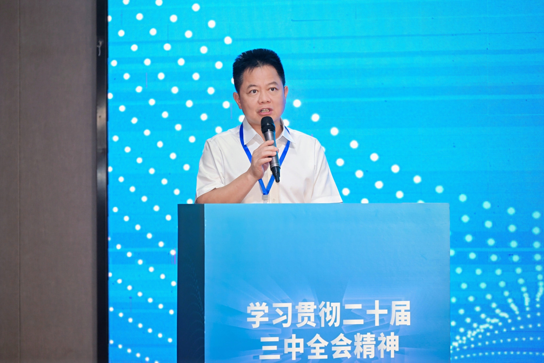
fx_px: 1738
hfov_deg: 17.8
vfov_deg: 11.9
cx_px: 272
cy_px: 182
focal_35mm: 115
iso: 1250
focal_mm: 115
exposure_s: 1/161
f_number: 4
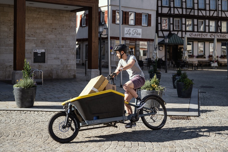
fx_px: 222
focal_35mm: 35
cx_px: 114
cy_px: 76
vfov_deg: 37.9
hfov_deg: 54.4
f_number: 2
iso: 50
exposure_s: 1/1000
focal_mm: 35
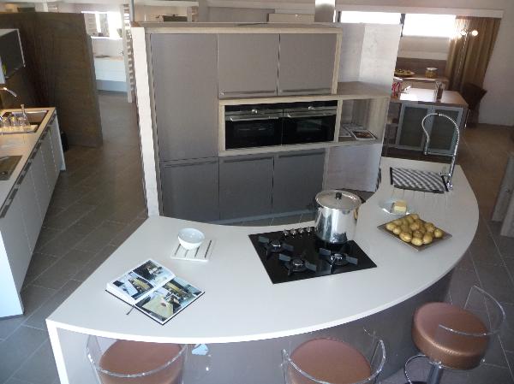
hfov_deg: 63.5
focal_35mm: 28
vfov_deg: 49.7
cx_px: 257
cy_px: 192
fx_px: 415
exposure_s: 1/30
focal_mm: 4.7
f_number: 3.3
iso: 200
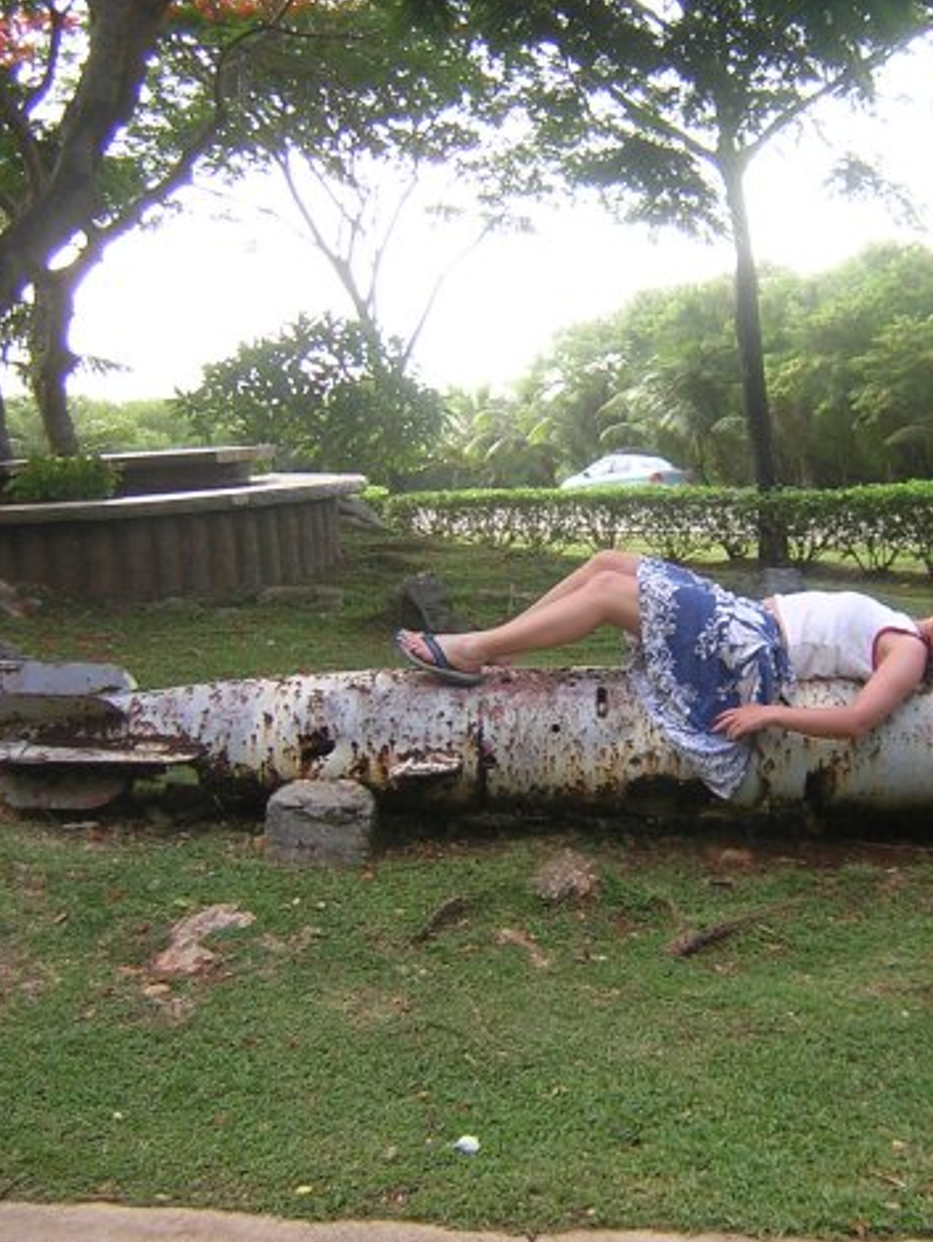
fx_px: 1759
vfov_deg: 38.9
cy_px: 626
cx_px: 637
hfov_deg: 29.5
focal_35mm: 49
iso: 100
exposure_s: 1/120
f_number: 2.6
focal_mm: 4.7
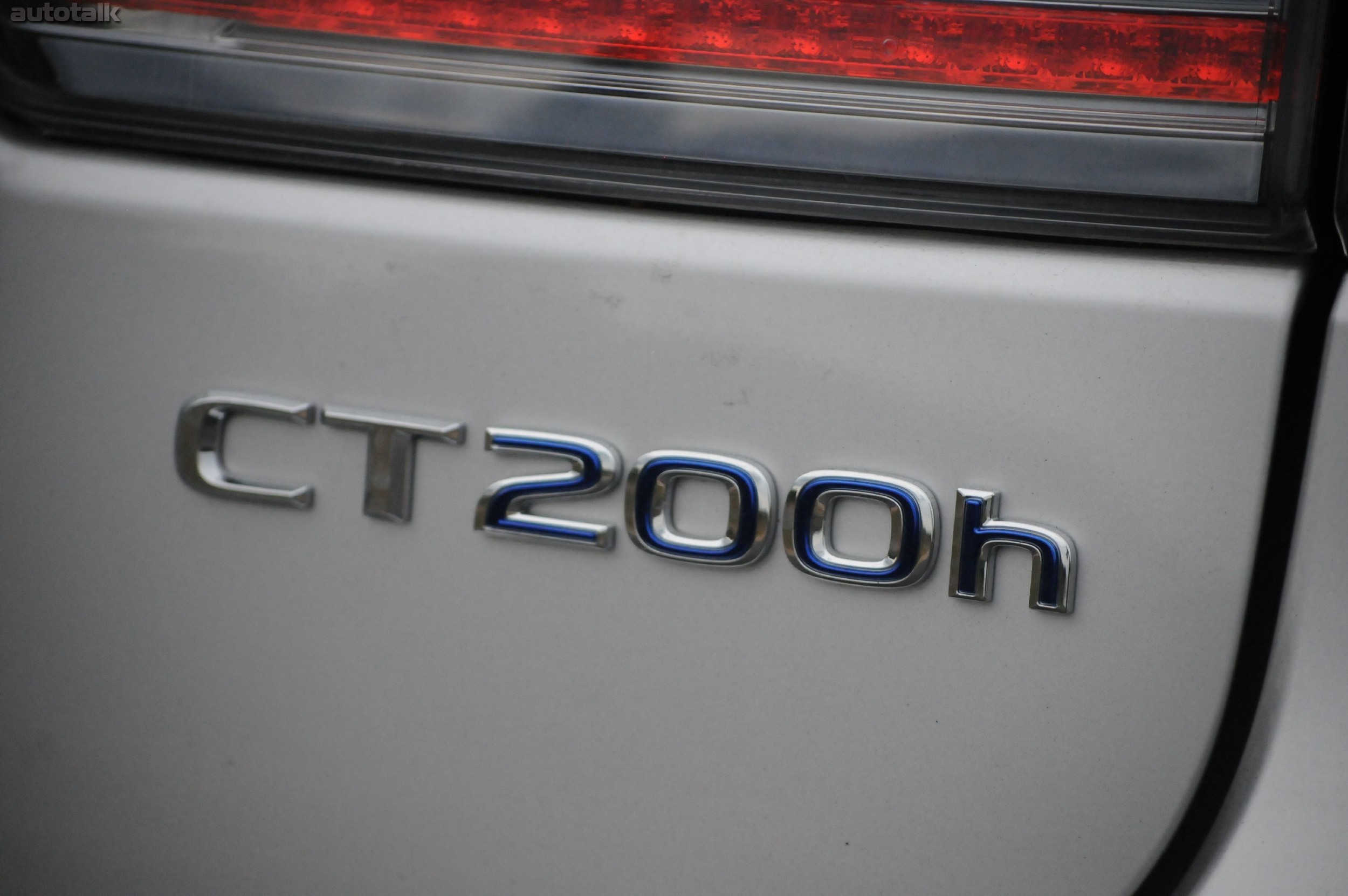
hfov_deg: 14.9
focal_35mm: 138
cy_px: 448
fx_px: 5162
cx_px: 674
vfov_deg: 9.9
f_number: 5
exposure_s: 1/1000
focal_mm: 92
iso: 2000
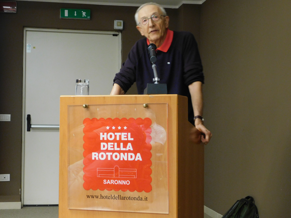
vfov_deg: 24.8
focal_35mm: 59
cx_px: 146
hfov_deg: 32.7
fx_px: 496
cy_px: 109
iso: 400
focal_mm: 10.4
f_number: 4
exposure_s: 1/8
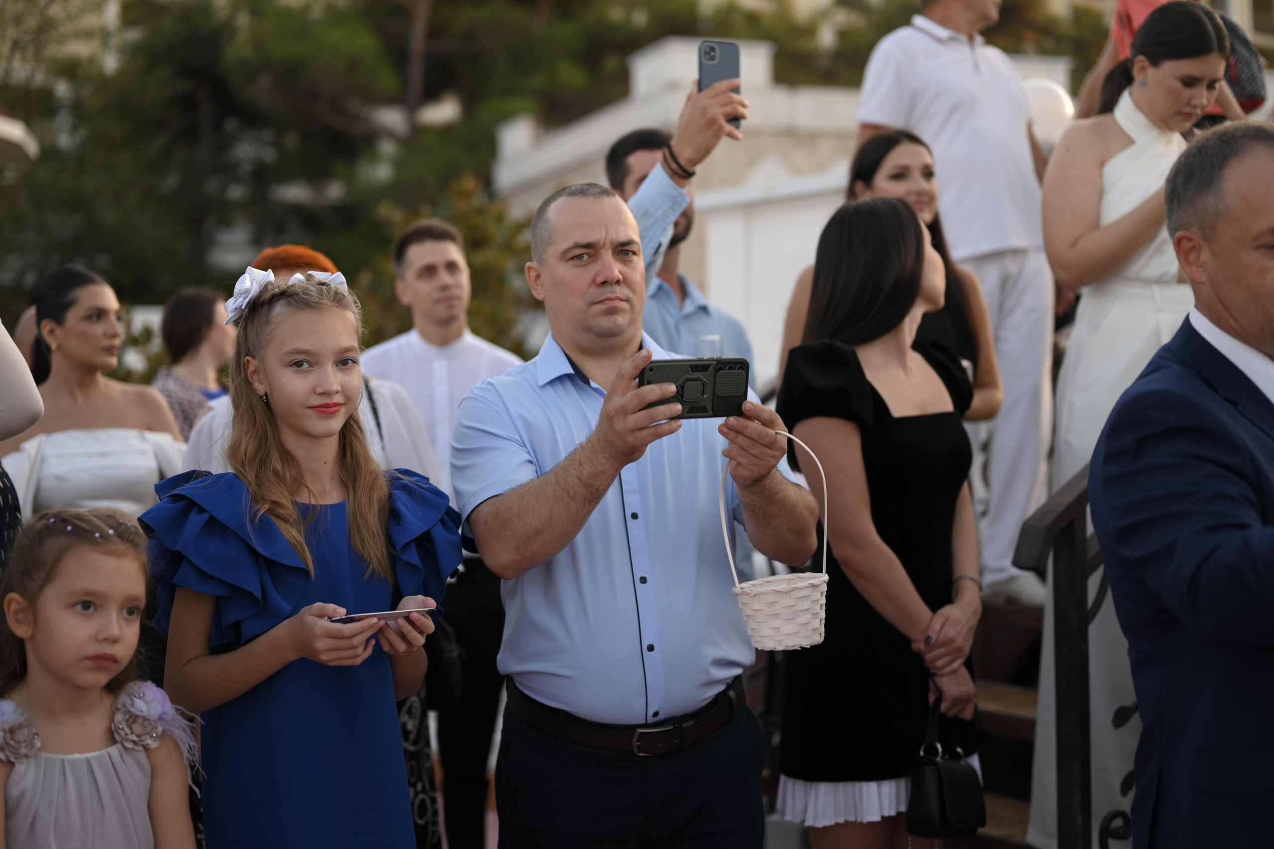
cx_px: 637
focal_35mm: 50
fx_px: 1769
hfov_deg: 39.6
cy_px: 424
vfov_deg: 27.0
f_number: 2.2
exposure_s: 1/250
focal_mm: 50
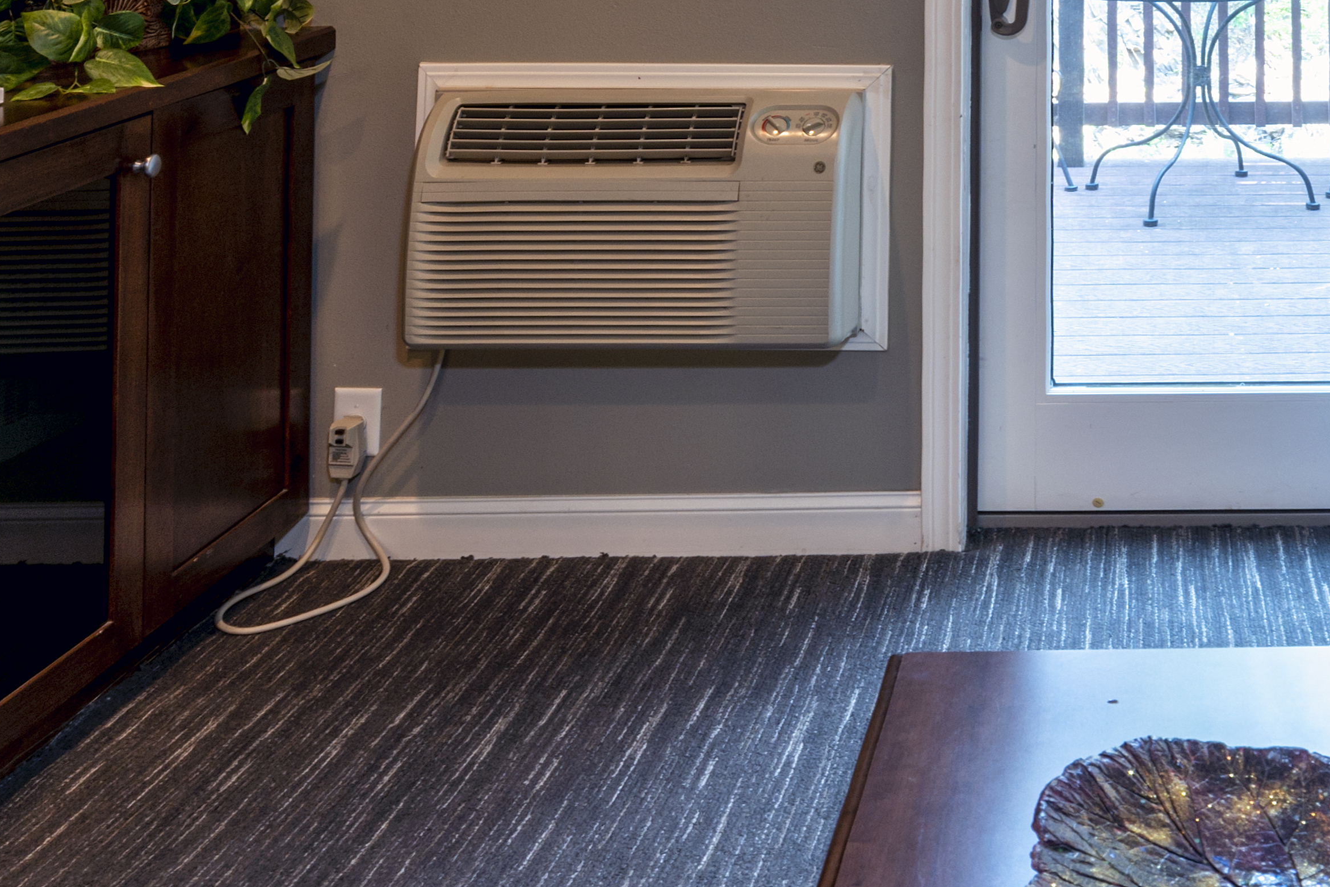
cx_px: 1182
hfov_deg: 41.2
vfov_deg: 29.9
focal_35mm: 44
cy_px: 203
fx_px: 1625
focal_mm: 14
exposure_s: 1
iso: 100
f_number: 14
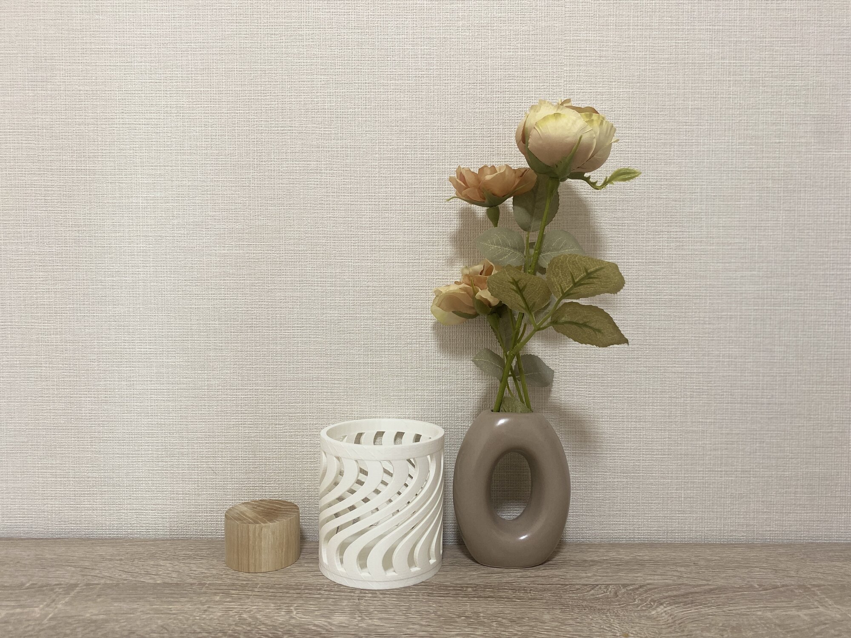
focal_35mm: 26
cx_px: 426
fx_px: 639
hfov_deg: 67.3
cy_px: 319
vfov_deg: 53.1
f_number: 1.8
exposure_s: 1/60
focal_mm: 4.25
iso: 125
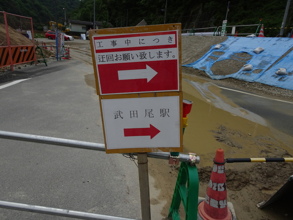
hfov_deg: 71.6
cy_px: 110
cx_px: 146
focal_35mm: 24
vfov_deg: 56.8
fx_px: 203
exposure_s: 1/1600
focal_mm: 4.1
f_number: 3.5
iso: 80
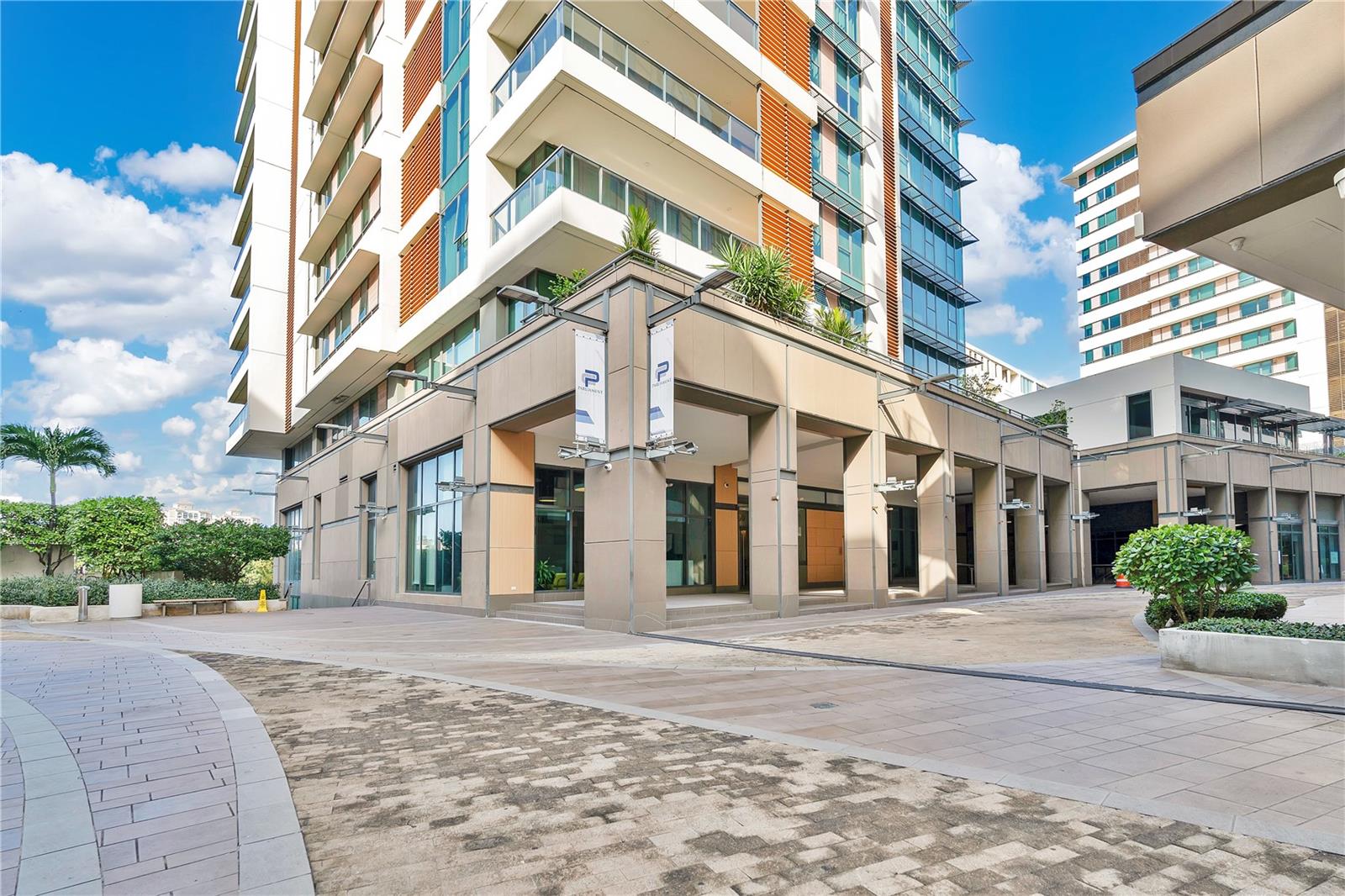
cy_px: 448
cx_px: 672
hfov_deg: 96.7
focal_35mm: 16
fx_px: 598
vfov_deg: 73.7
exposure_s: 1/250
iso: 100
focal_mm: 16
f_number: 5
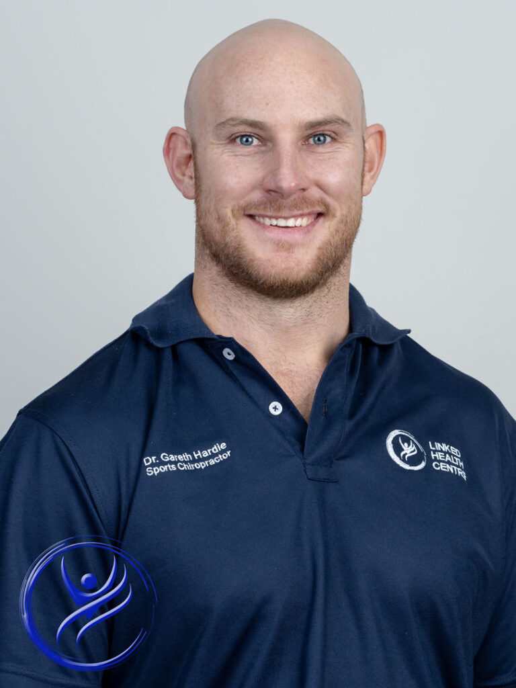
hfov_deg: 11.1
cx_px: 258
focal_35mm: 134
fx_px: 2663
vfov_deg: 14.7
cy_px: 344
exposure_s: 1/60
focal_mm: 67
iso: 200
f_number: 6.3
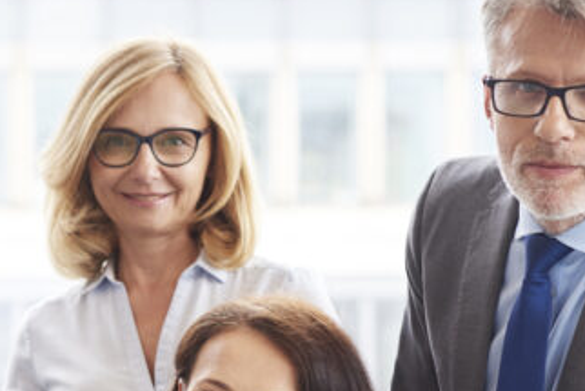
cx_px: -65
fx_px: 2585
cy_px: 437
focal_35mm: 159
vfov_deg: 8.6
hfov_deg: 12.7
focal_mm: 50
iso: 200
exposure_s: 1/125
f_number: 2.8
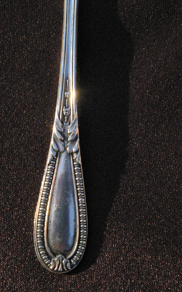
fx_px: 365
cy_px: 157
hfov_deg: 27.9
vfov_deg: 43.5
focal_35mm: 46
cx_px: 70
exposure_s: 1/250
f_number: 8
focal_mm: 26
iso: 1600
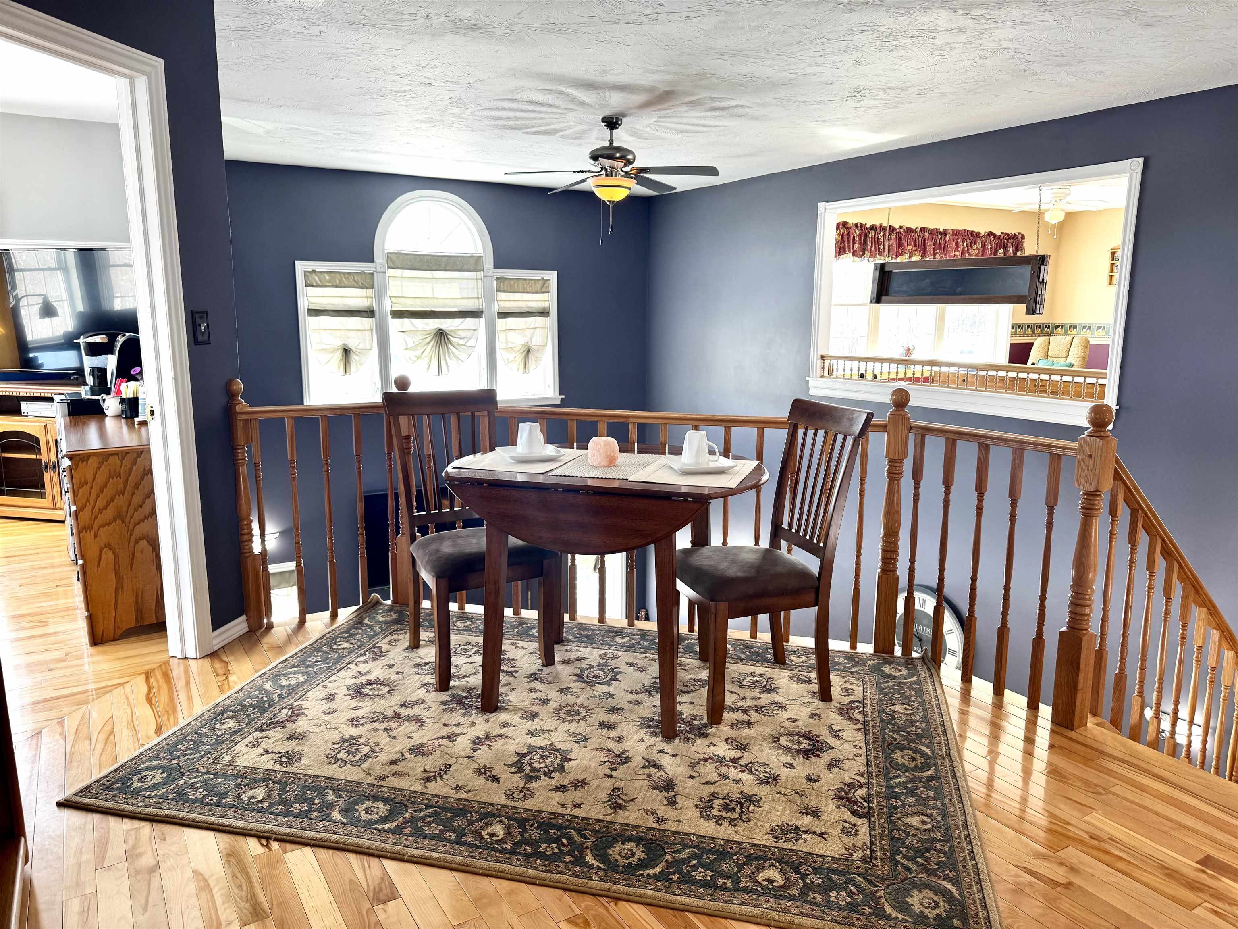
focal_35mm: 24
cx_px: 619
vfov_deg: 56.8
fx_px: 858
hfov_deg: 71.6
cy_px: 464
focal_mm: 6.76
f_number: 1.78
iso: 80
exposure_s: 1/120
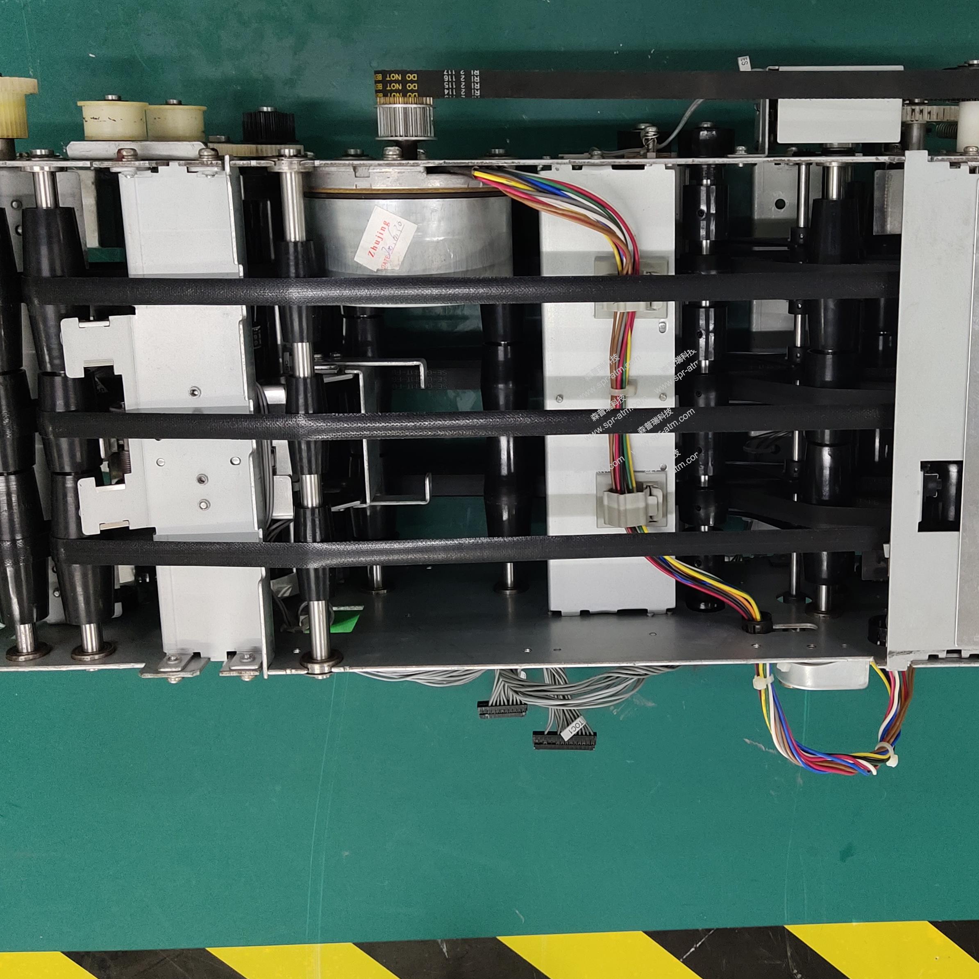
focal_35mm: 37
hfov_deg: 44.4
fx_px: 1184
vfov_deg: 44.8
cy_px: 411
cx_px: 636
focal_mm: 4.71
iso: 135
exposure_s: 1/50
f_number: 1.8
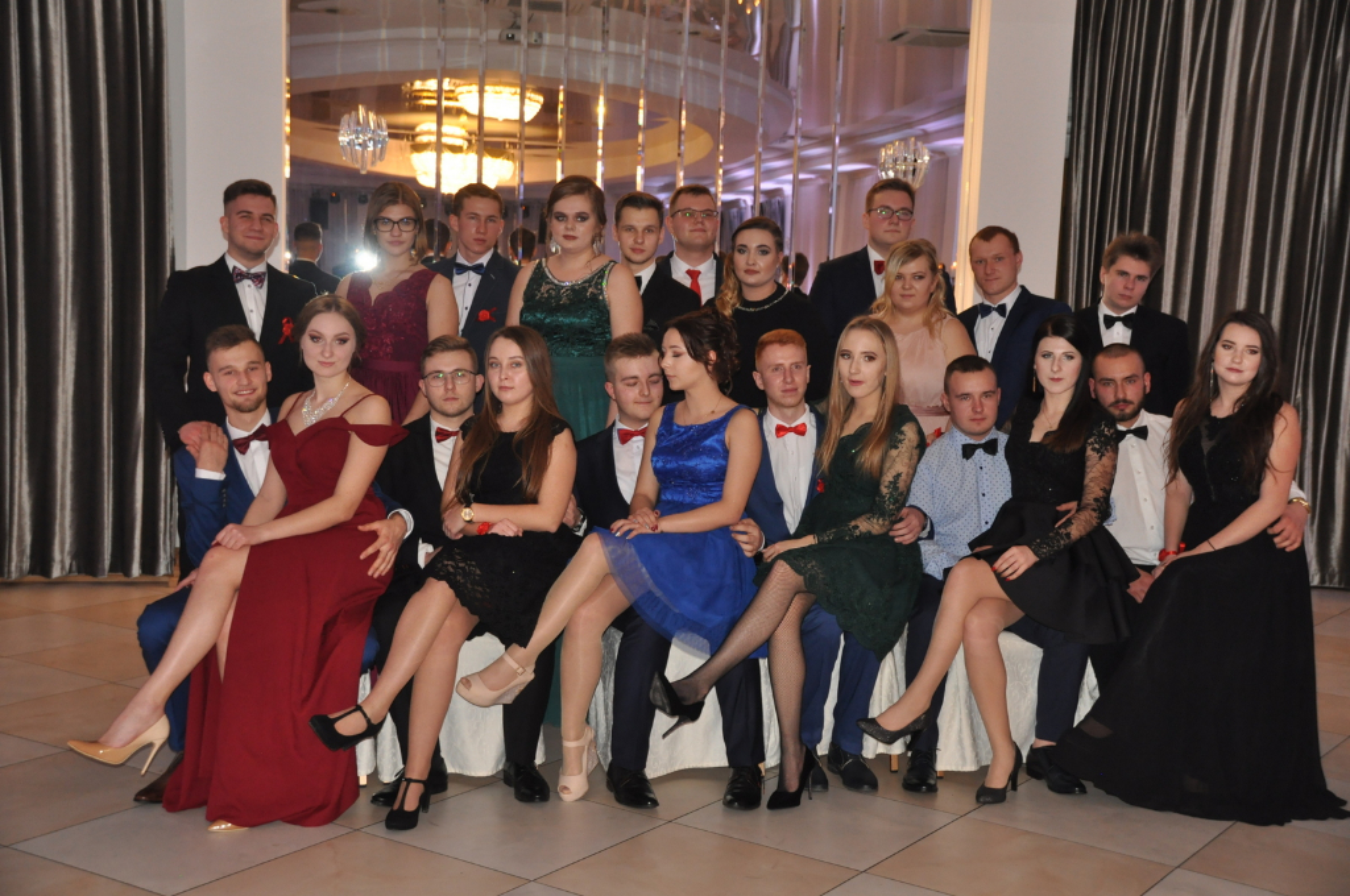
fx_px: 1629
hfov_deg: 45.0
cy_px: 448
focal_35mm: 44
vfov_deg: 30.8
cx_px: 675
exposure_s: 1/60
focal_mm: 29
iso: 800
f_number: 4
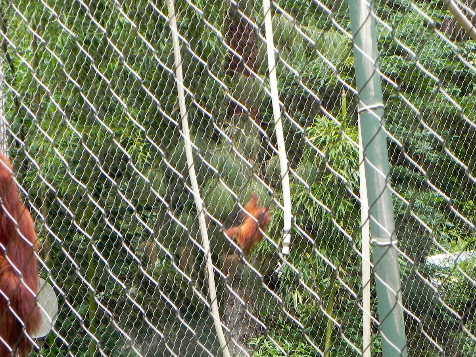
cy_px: 237
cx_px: 251
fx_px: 2145
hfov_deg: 12.7
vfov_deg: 9.5
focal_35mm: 156
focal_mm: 20.8
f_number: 4
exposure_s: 1/89.6
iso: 160
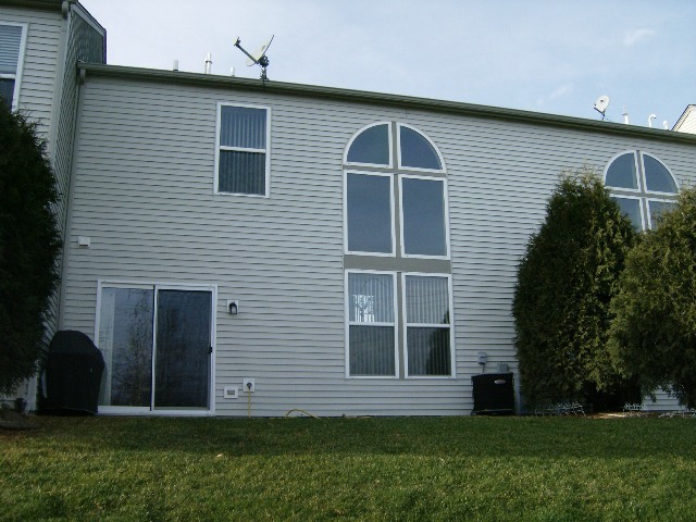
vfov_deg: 39.7
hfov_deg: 51.4
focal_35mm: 36
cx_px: 348
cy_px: 261
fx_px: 724
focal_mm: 6
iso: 100
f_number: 4.7
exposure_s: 1/345
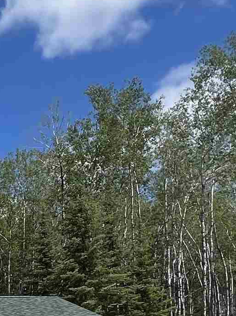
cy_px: 346
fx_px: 528
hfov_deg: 19.0
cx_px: -193
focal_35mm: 58
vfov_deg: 29.9
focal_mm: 1.57
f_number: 1.8
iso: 32
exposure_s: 1/1754
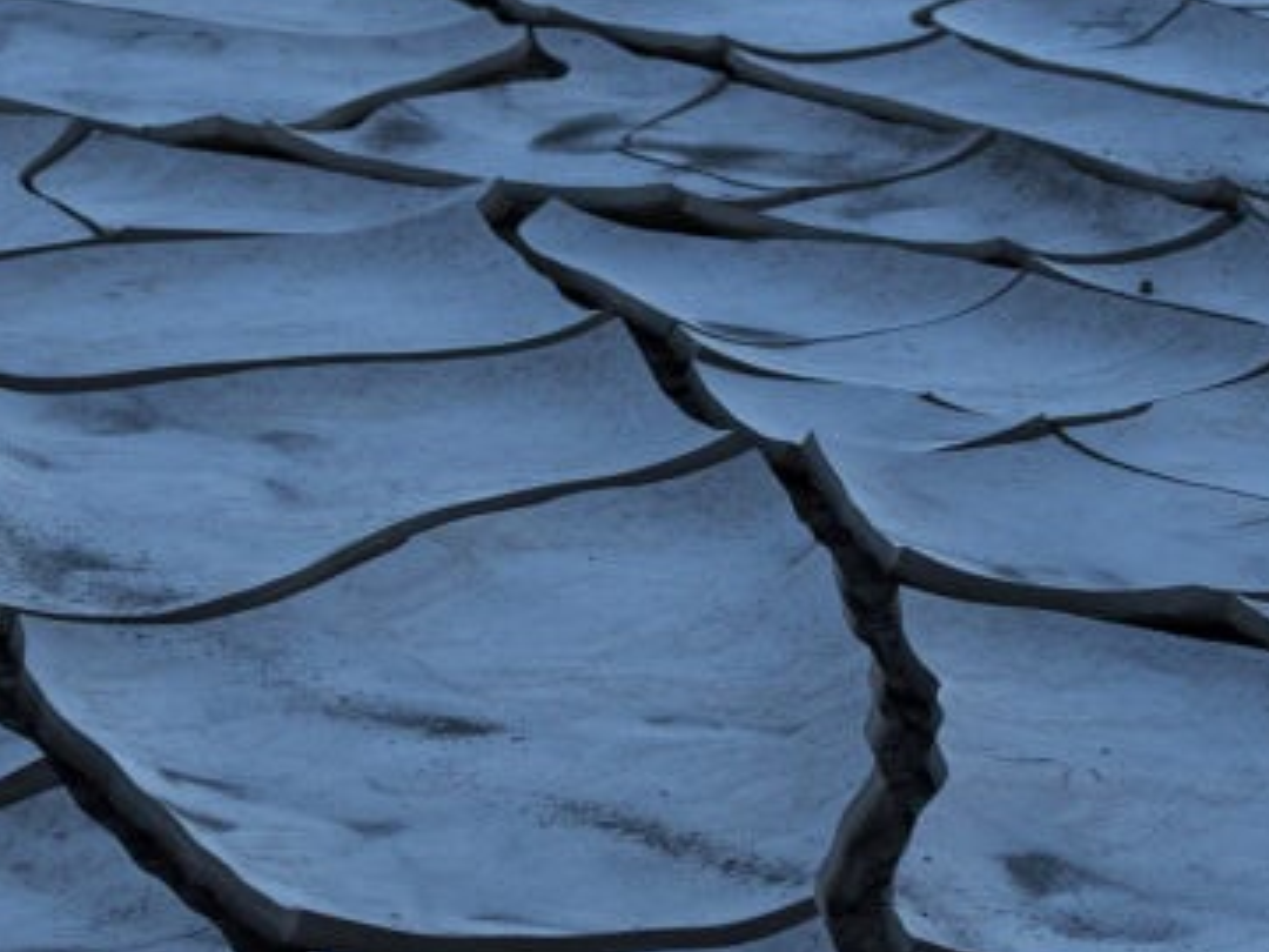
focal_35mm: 226
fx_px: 8285
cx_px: 393
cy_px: 388
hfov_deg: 8.8
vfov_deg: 6.6
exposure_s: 1/640
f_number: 5.6
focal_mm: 80
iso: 200
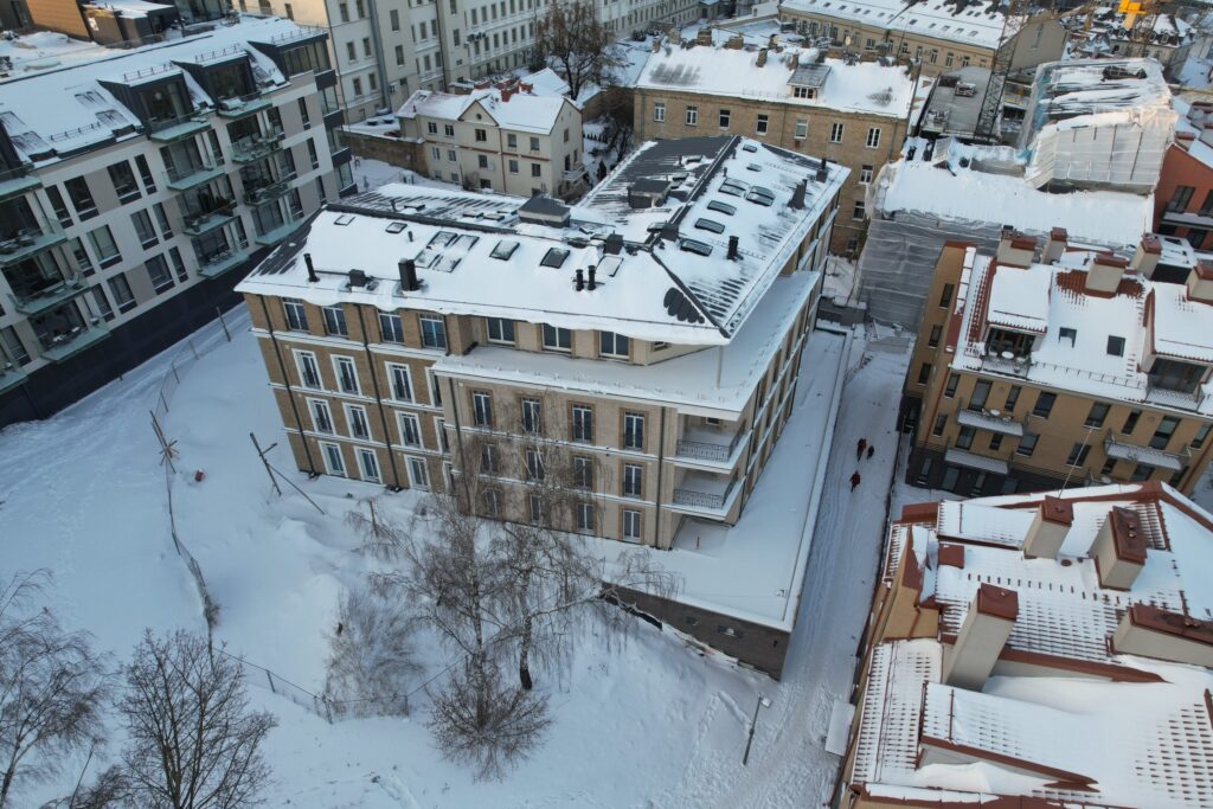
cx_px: 606
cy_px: 404
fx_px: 741
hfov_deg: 78.6
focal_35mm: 22
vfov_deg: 57.2
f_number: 2.8
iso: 100
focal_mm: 8.38
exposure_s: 1/320
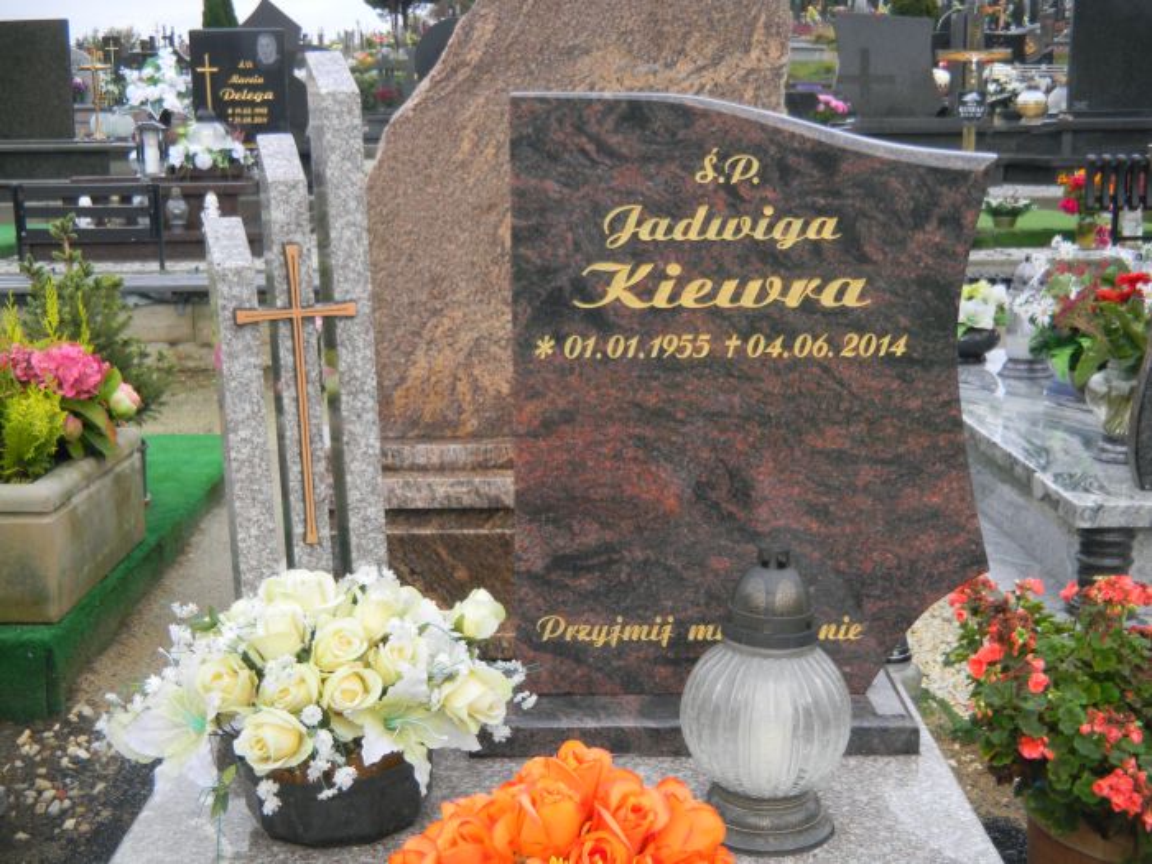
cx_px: 576
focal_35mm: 46
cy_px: 432
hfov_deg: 41.2
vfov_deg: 31.5
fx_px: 1531
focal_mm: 8.3
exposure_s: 1/160
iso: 80
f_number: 4.1
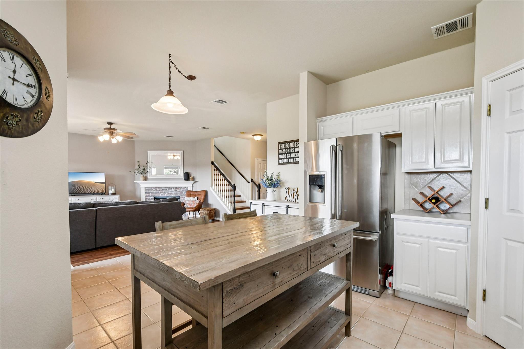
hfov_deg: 100.4
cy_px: 174
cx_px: 262
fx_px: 218
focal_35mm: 15
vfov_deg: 77.3
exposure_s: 1/15
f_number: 8
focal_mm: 10
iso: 400
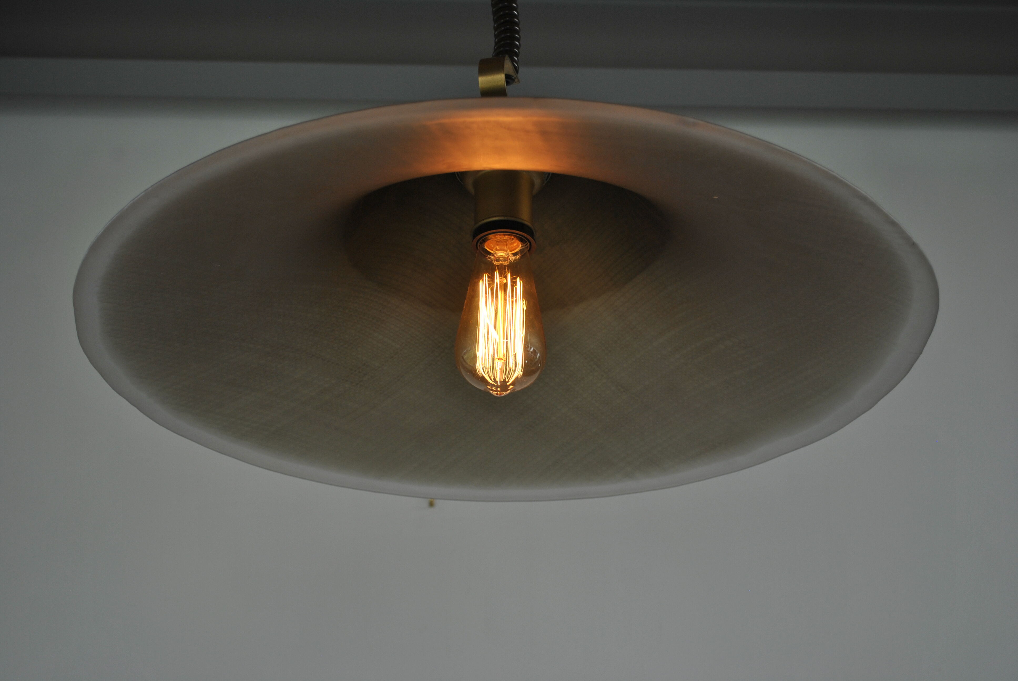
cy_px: 340
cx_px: 509
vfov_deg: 23.8
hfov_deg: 35.0
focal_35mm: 57
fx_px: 1614
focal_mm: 38
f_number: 5.6
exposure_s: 1/125
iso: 125
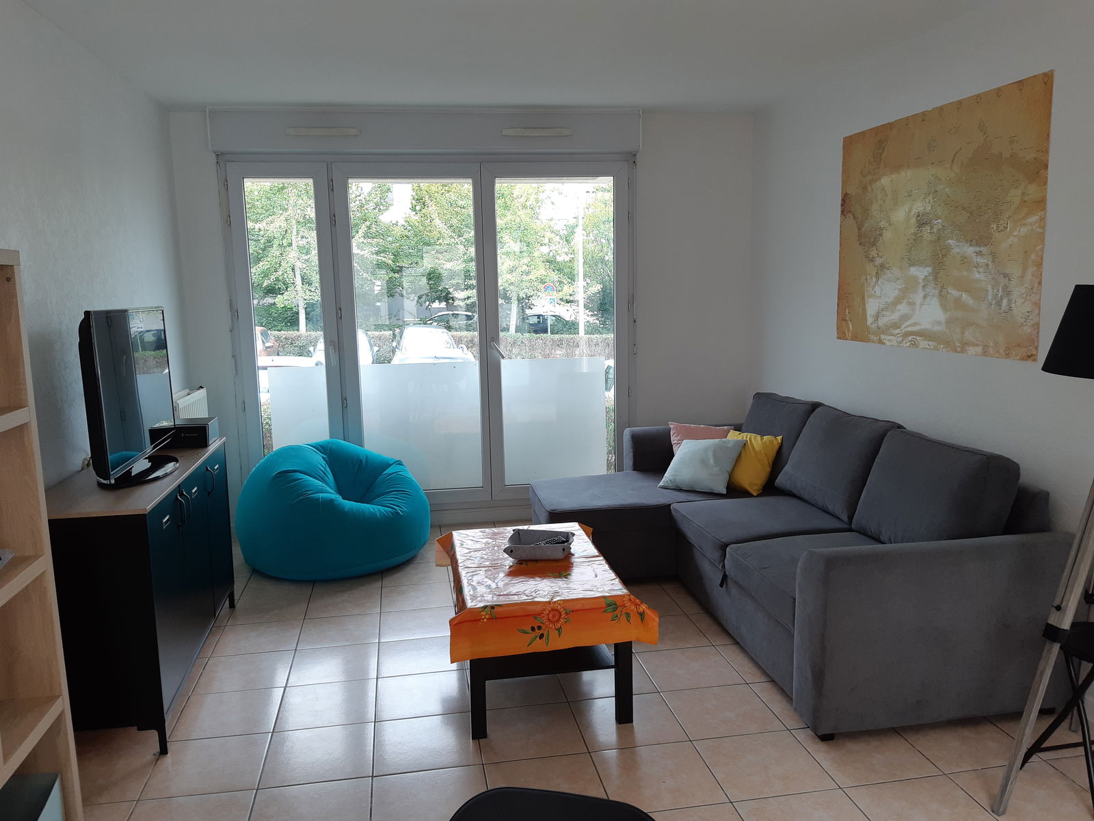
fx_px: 822
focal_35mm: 26
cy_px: 410
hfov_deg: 67.3
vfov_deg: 53.1
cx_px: 547
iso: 40
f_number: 1.7
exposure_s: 1/102
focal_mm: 3.93
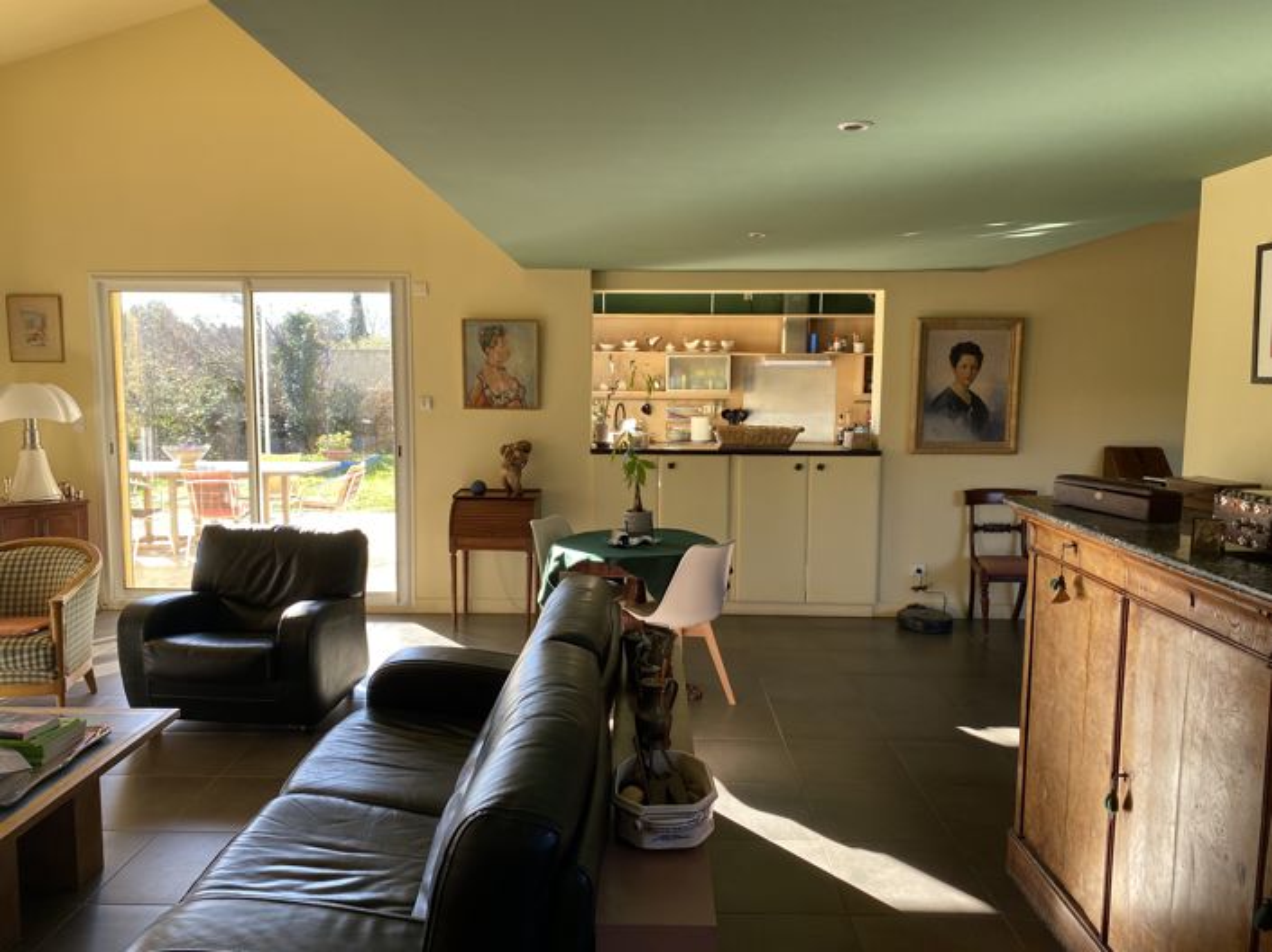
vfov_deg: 53.0
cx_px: 636
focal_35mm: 26
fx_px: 955
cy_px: 476
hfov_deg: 67.3
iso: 50
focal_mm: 4.25
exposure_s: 1/122
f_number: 1.8
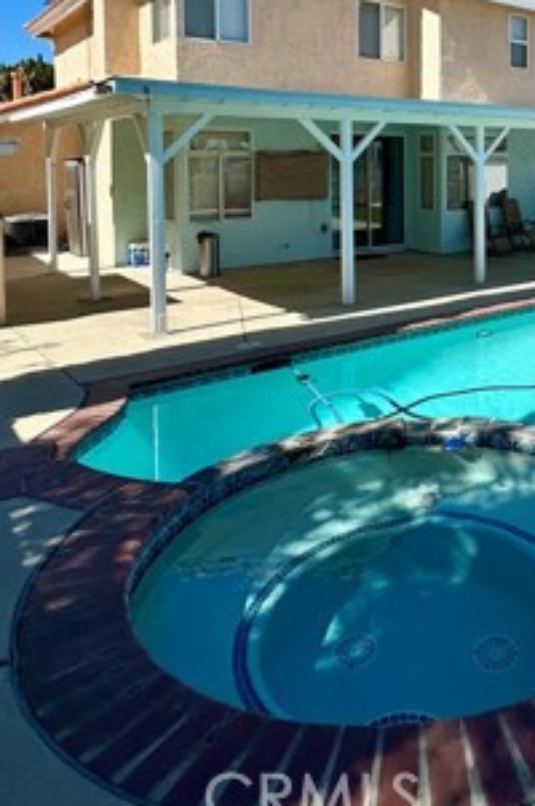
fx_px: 693
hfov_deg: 38.6
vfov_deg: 57.0
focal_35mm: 31
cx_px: 506
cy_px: 193
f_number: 2.2
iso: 50
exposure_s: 1/2618
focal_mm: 2.22
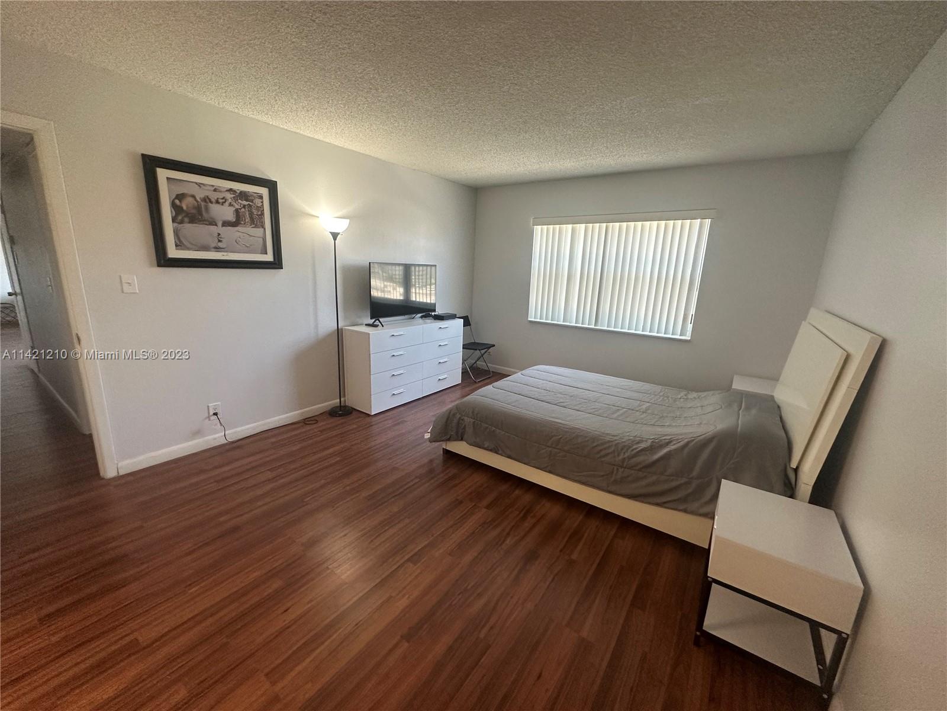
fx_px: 383
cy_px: 356
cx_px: 474
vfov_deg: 85.7
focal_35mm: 14
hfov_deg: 102.1
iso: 200
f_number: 2.2
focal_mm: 2.22
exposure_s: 1/120
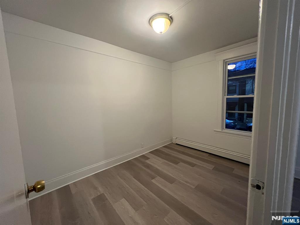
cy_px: 112
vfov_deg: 89.9
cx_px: 150
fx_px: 113
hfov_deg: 106.2
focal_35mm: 13
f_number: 1.8
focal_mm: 1.57
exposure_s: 1/60
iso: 320
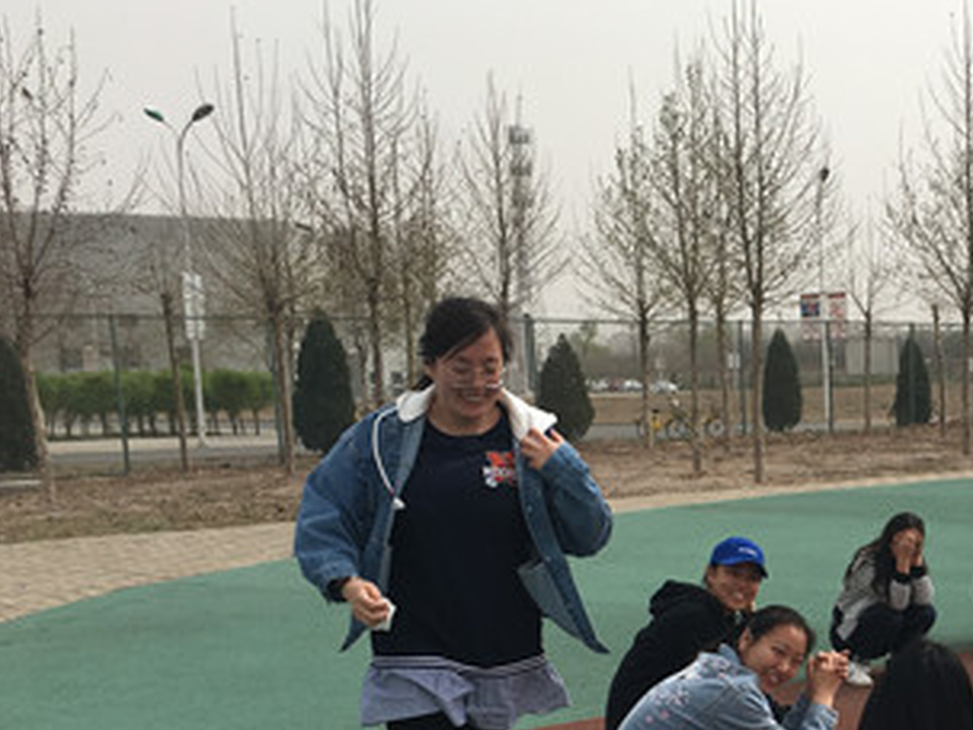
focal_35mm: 61
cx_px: 947
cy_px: 679
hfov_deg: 29.8
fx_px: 1715
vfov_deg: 23.3
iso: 25
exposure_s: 1/2079
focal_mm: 4.15
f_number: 2.2
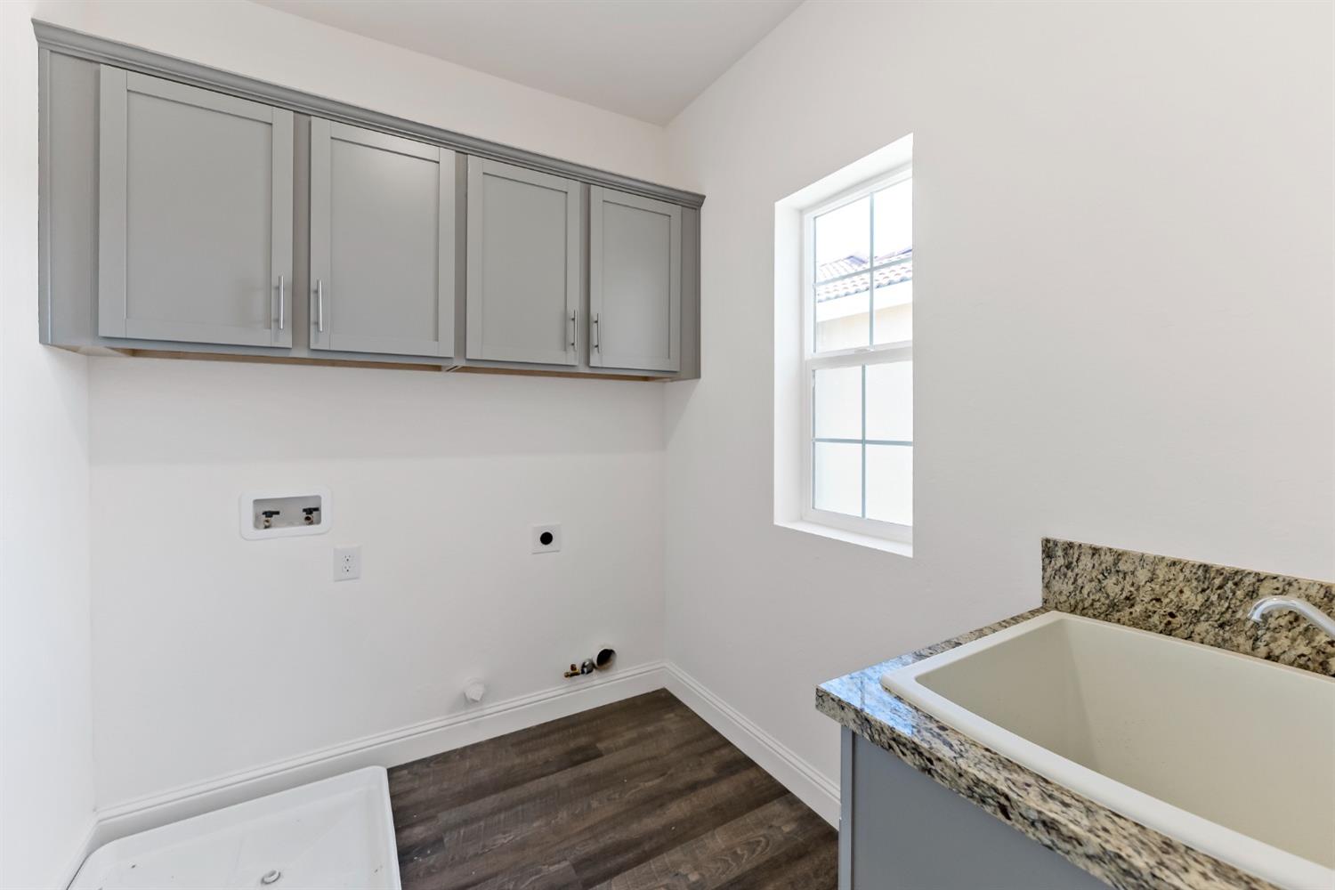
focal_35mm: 14
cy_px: 445
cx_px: 668
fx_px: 519
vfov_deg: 81.2
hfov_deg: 104.3
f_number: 4
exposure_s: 1/160
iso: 400
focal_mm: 14
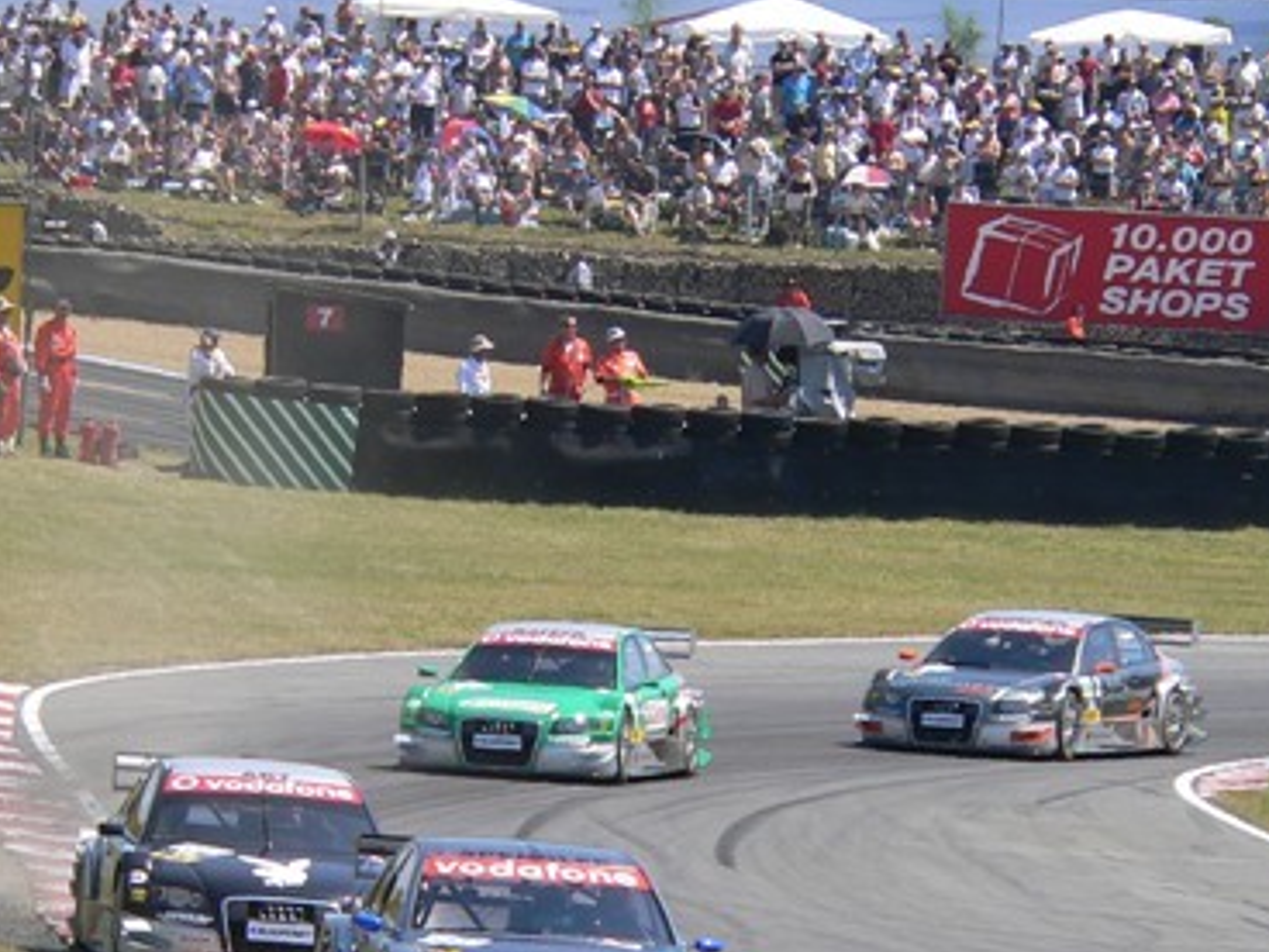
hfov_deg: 4.0
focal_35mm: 496
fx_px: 18183
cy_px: 735
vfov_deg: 3.0
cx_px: 548
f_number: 4.6
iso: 80
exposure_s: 1/500
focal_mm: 47.5
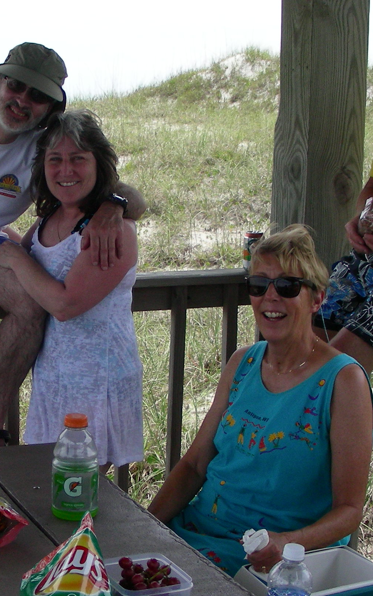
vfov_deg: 29.4
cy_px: 306
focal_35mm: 70
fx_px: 1138
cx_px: 90
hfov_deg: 18.5
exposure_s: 1/455
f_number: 4
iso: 50
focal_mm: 6.3
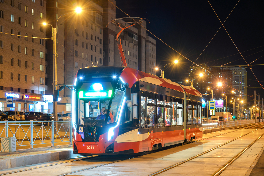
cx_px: 132
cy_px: 88
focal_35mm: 65
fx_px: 477
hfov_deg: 31.0
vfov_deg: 20.9
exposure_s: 1.3
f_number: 5.6
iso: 160
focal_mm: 65
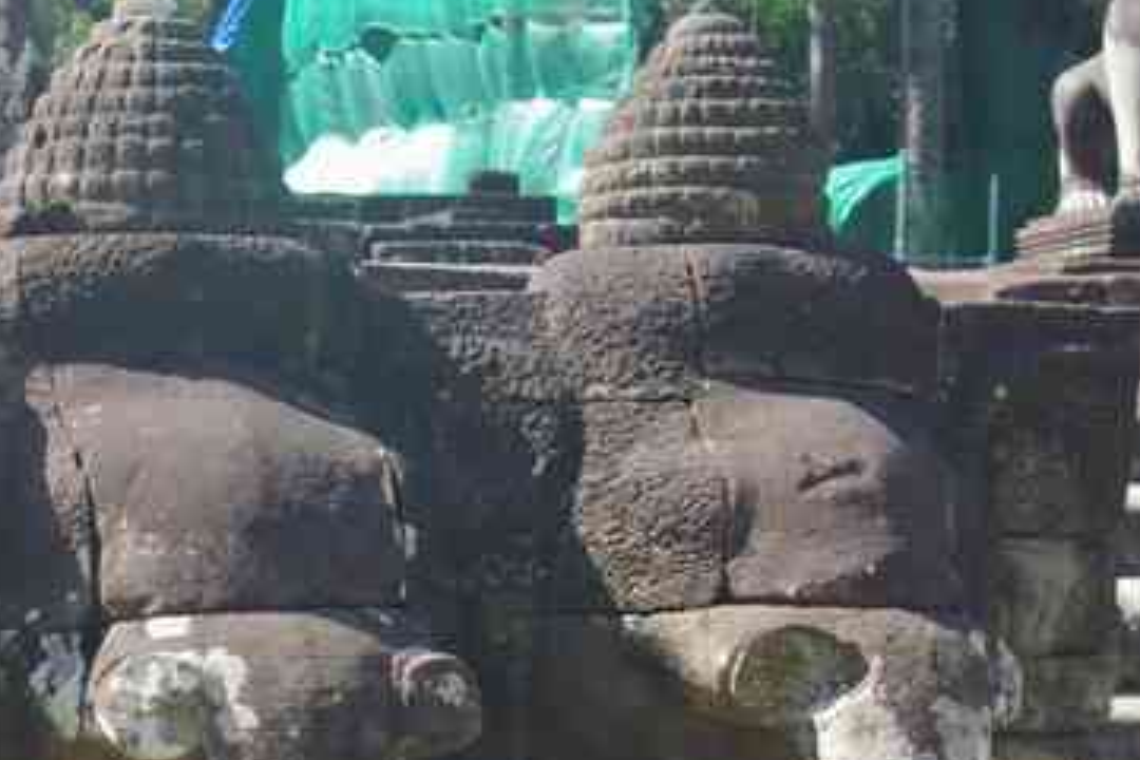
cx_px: 442
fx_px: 3166
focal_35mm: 100
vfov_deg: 13.5
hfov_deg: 20.4
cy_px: 798
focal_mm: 24
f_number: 5.6
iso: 400
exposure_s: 1/125
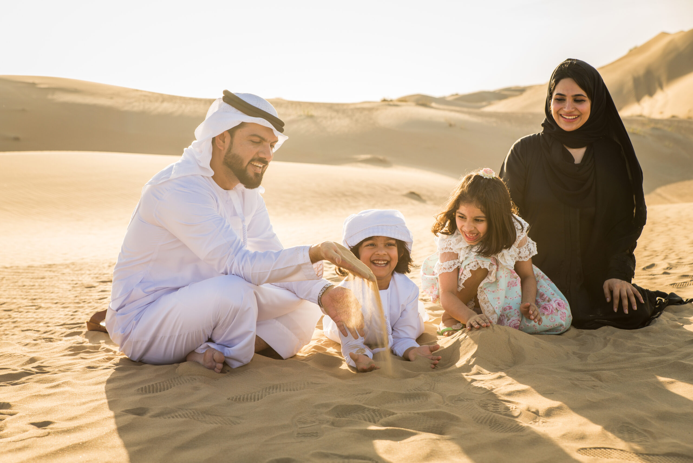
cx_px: 346
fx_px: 1001
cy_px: 232
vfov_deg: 26.0
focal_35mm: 52
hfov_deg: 38.2
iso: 100
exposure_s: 1/250
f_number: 5
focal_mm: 52
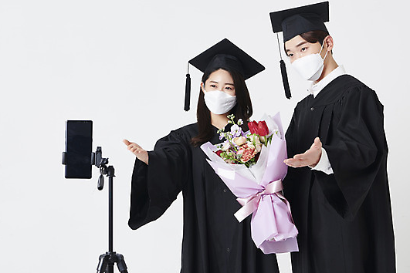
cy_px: 136
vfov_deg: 17.3
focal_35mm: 79
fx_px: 900
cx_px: 215
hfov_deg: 25.7
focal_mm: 70
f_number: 13
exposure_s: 1/125
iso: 100
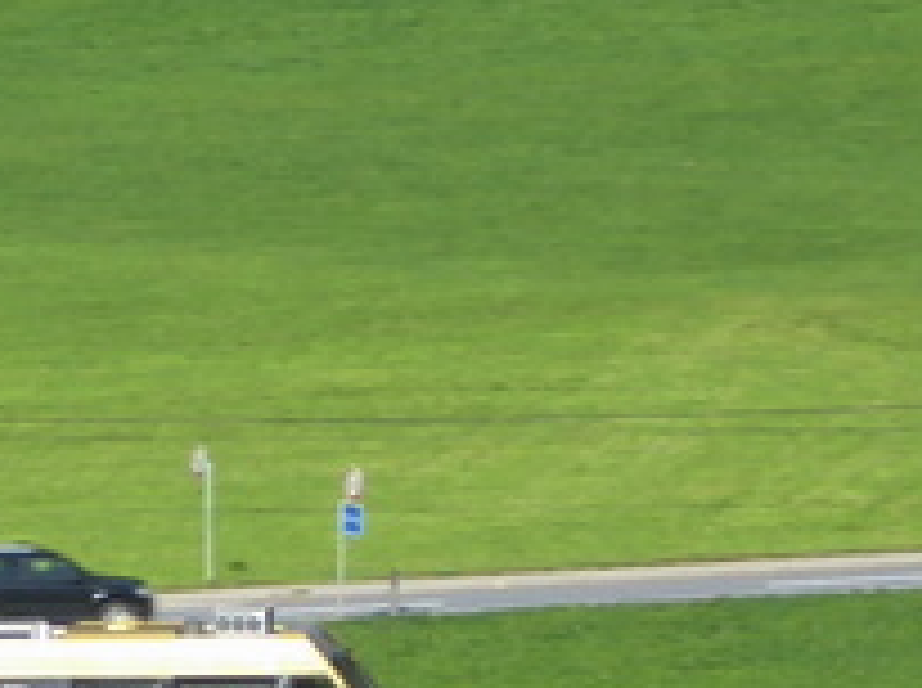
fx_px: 27599
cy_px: 576
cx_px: -1363
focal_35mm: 1038
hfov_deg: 1.9
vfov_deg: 1.4
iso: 80
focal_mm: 28.7
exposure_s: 1/160
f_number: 5.5
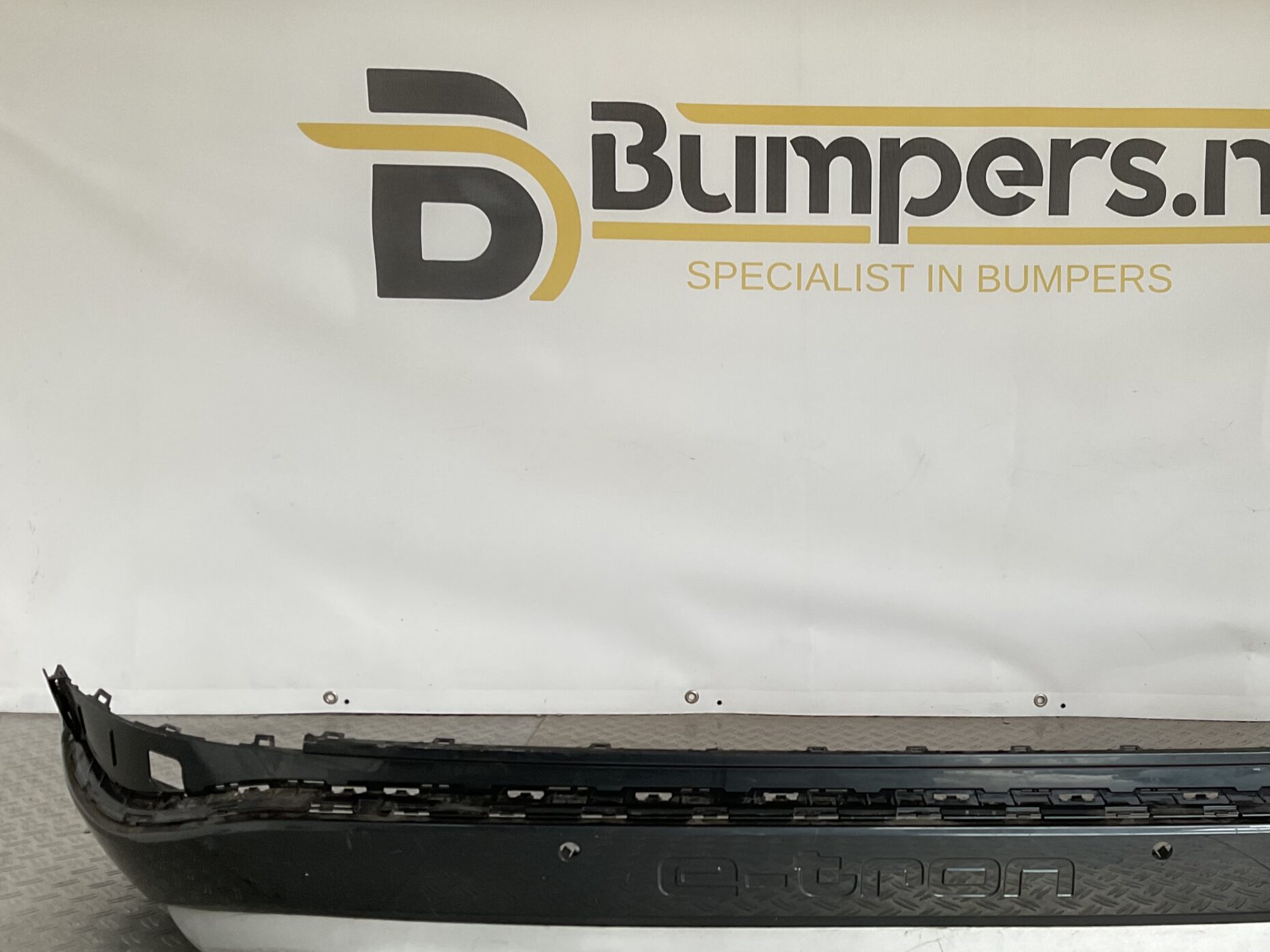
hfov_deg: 46.1
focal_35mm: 40
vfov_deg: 35.8
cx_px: 848
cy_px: 572
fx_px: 1468
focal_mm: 3
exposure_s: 1/60
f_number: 1.8
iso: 40
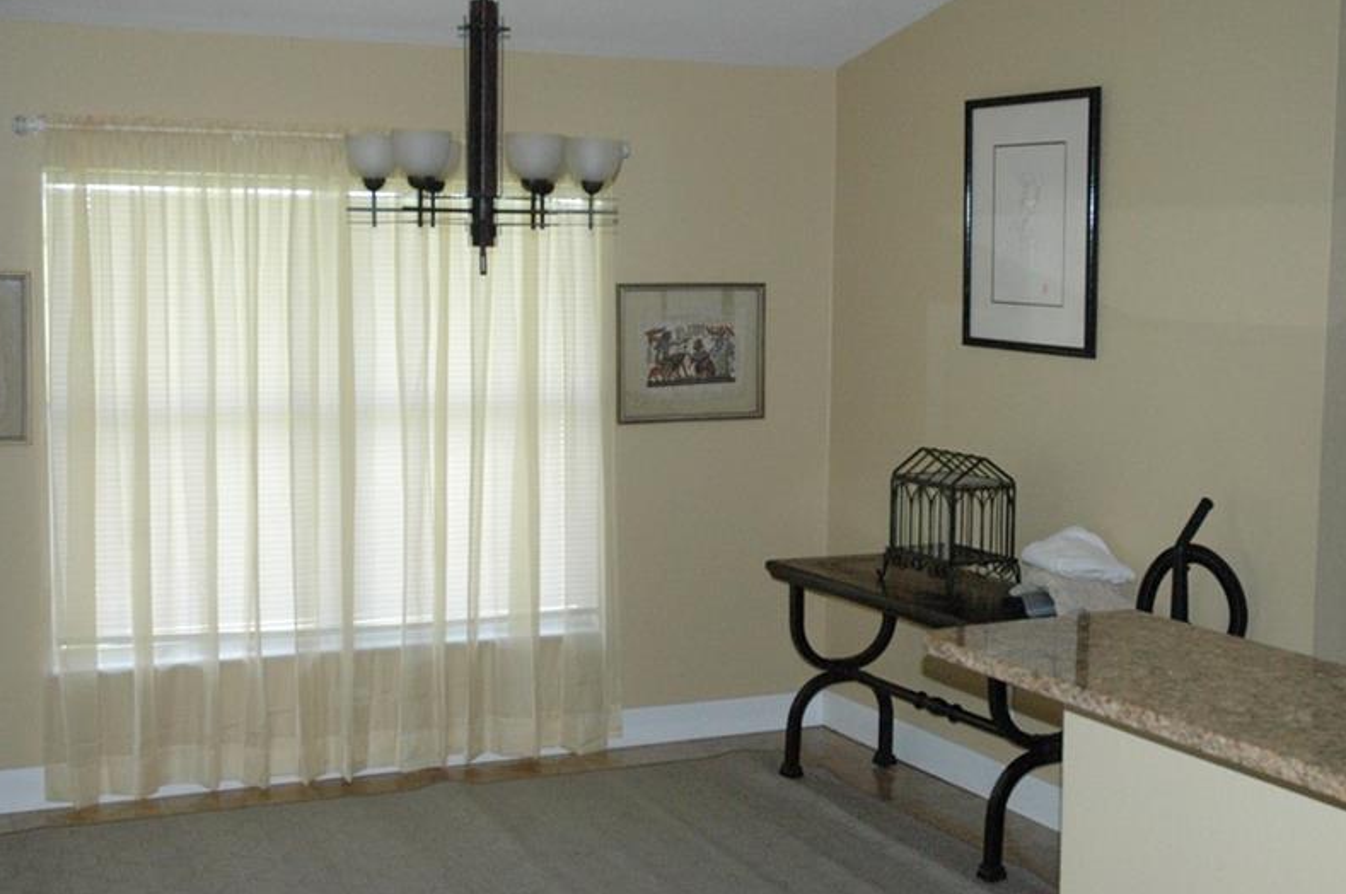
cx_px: 694
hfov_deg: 40.7
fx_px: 1817
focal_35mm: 49
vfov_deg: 27.6
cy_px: 411
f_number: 5
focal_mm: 25
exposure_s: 1/320
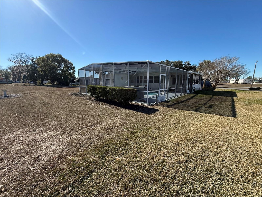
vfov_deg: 85.7
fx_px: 106
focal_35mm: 14
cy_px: 98
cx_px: 131
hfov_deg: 102.1
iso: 50
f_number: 2.2
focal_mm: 2.22
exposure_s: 1/1125
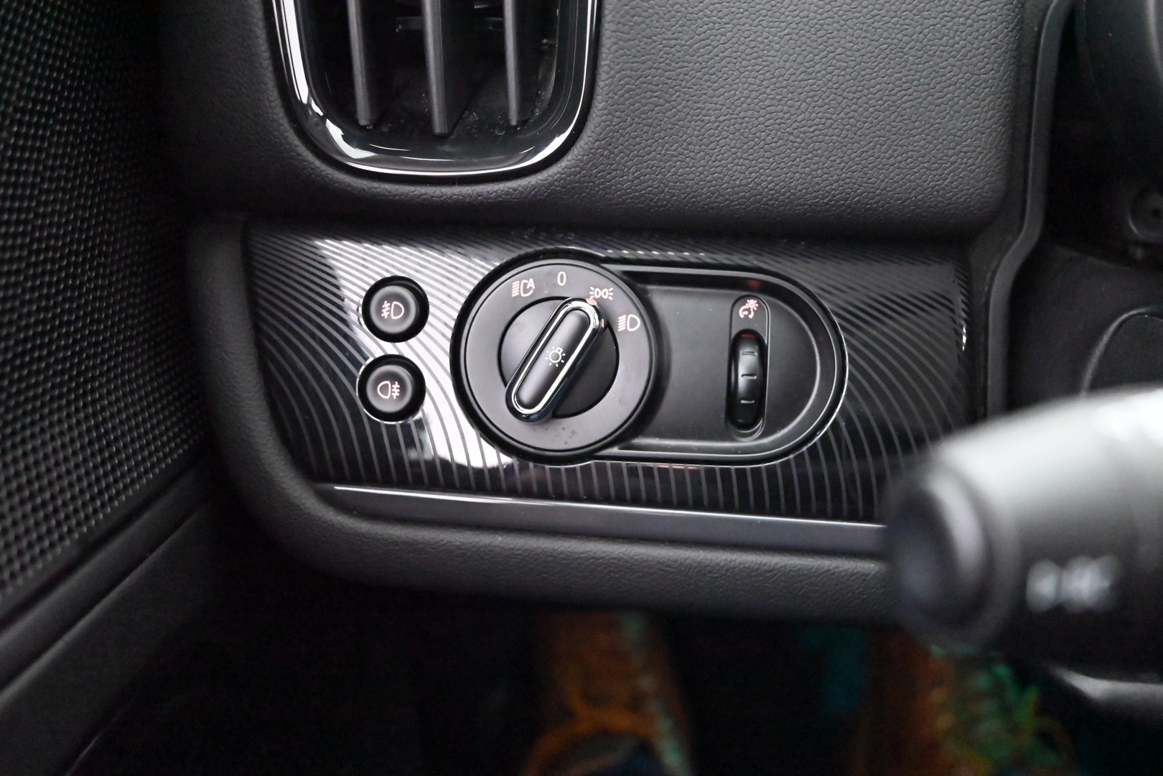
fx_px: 1001
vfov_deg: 42.3
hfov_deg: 60.3
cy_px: 388
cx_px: 582
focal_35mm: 31
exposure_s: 1/60
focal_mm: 31
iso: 25600
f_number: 4.8
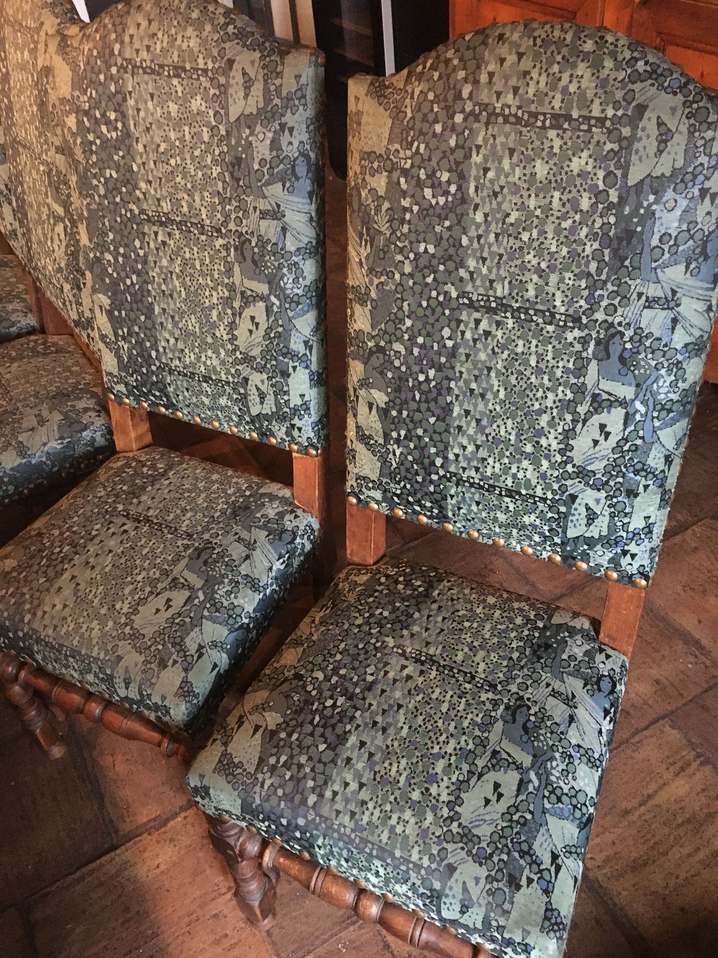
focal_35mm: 29
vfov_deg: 61.7
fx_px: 802
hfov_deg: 48.2
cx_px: 359
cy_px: 479
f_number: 2.2
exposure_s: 1/17
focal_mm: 4.15
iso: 500
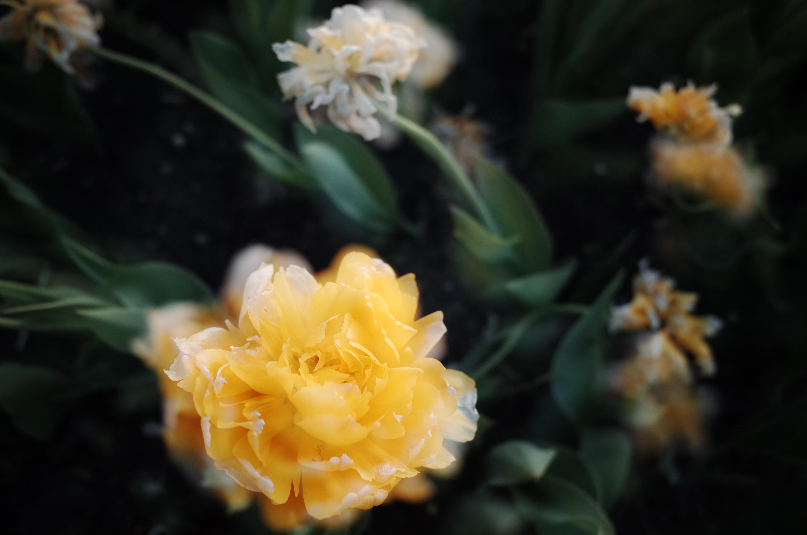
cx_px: 404
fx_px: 626
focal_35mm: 28
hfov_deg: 65.6
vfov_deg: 46.2
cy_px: 268
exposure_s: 1/500
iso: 1250
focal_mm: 18.3
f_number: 2.8
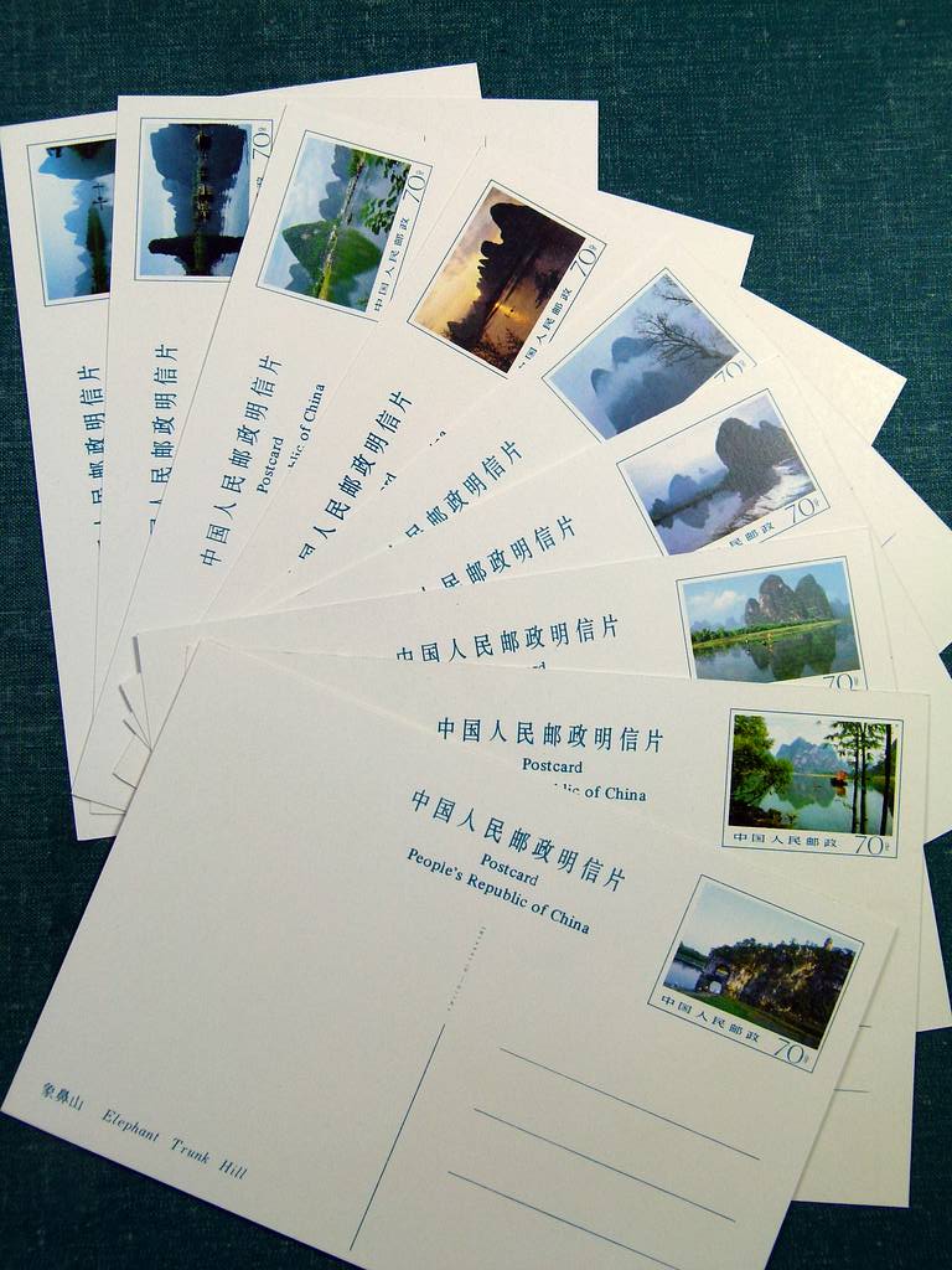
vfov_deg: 39.7
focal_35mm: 48
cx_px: 476
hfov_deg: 30.3
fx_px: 1760
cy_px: 635
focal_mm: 8.7
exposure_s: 1/125
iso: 100
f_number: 4
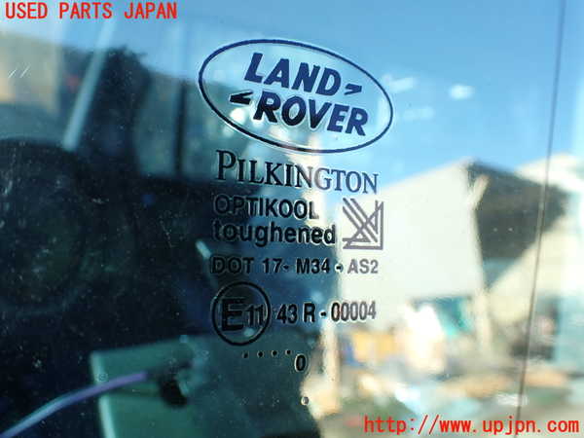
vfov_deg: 46.8
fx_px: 506
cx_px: 292
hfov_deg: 60.0
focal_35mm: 30
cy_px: 219
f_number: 3.2
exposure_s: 1/160
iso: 100
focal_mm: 5.4
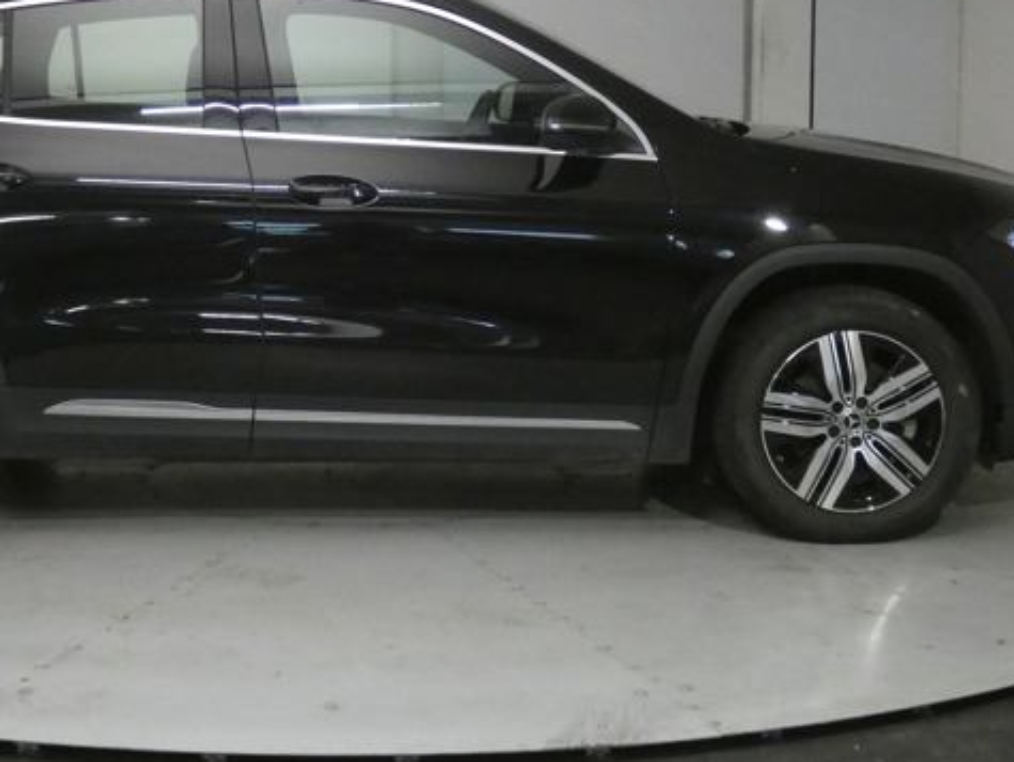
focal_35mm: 69
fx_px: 2023
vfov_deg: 21.3
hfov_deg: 28.0
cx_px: 342
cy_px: 269
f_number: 3.6
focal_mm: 7.3
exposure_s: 1/80
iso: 1250
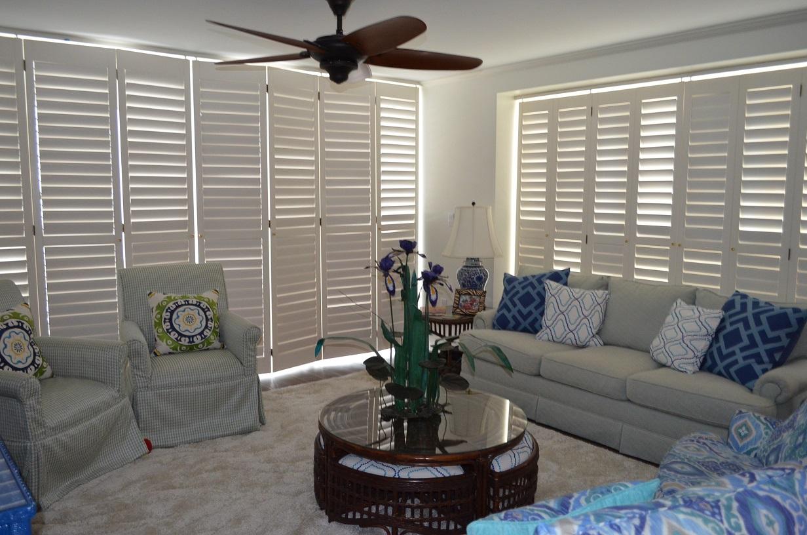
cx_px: 404
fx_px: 671
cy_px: 268
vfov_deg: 43.4
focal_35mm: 30
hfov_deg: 62.0
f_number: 3.8
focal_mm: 20
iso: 1250
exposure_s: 1/60
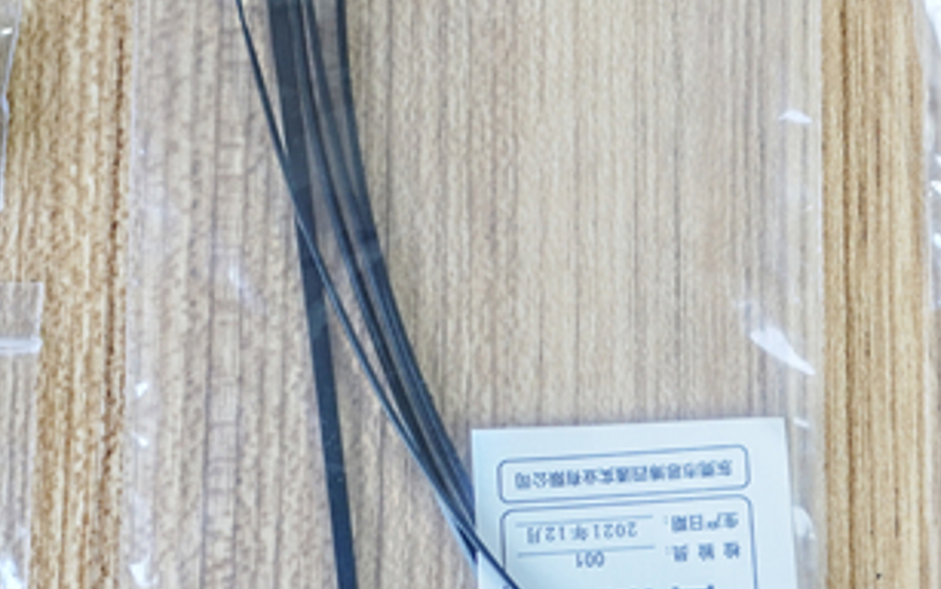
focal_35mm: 117
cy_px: 140
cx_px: 628
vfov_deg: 11.2
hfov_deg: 17.8
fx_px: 3001
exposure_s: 1/13
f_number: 4
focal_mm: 36
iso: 250
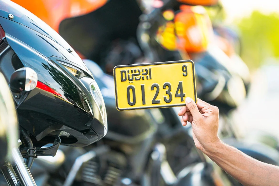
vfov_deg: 6.9
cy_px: 93
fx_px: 1550
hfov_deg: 10.3
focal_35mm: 200
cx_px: 140
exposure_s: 1/400
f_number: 2.8
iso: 500
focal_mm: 200
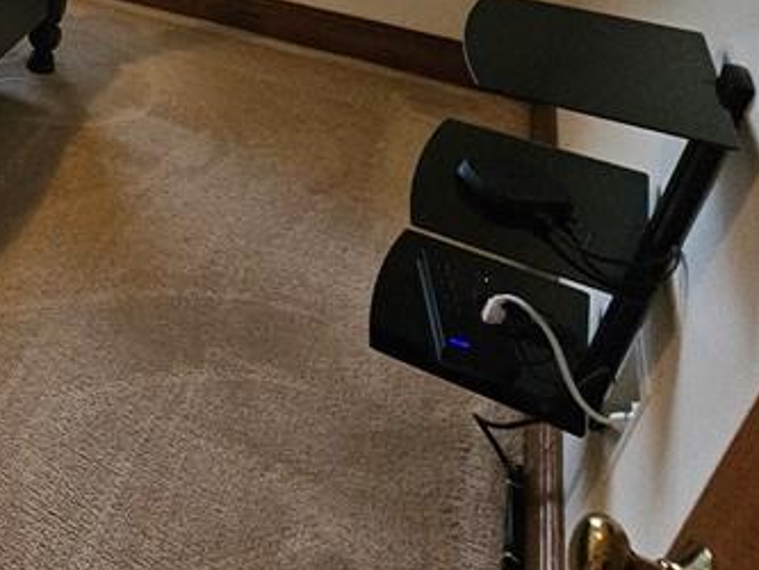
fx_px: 877
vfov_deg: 32.2
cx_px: -305
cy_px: -41
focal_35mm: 40
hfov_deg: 31.3
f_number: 2.2
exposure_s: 1/24
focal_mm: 2.2
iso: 640
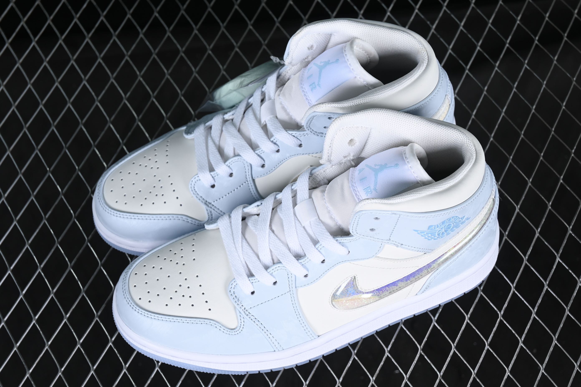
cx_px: 290
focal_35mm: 75
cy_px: 194
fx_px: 1210
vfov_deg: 18.2
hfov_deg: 27.0
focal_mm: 50
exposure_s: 1/60
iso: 160
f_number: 7.1
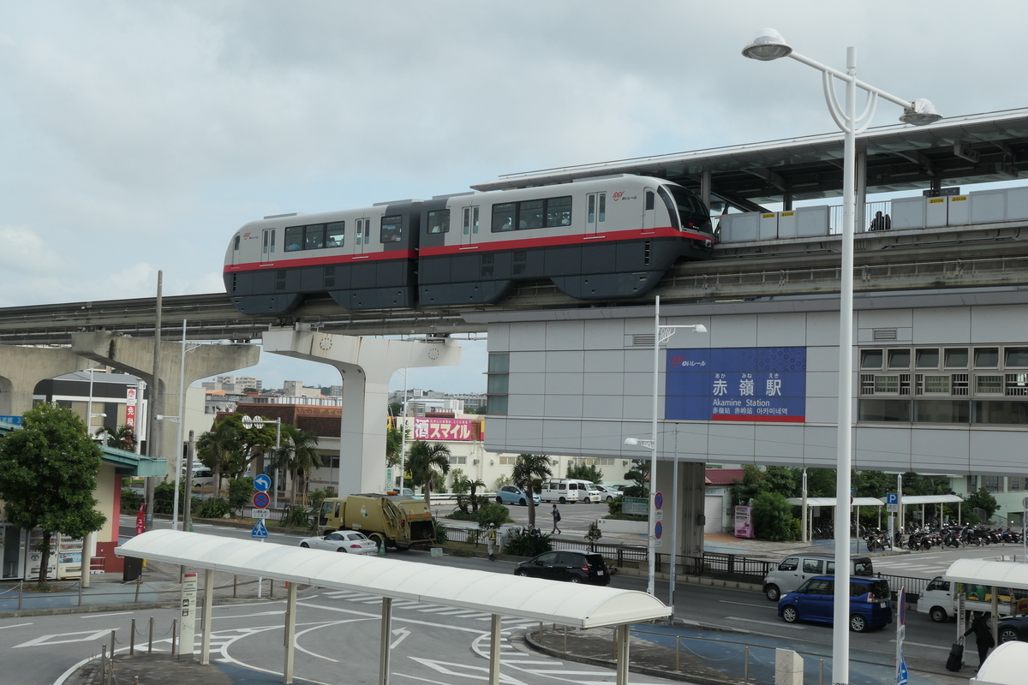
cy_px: 342
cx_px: 514
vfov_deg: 28.6
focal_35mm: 47
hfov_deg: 41.9
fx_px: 1342
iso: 200
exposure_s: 1/800
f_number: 5.6
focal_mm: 17.1
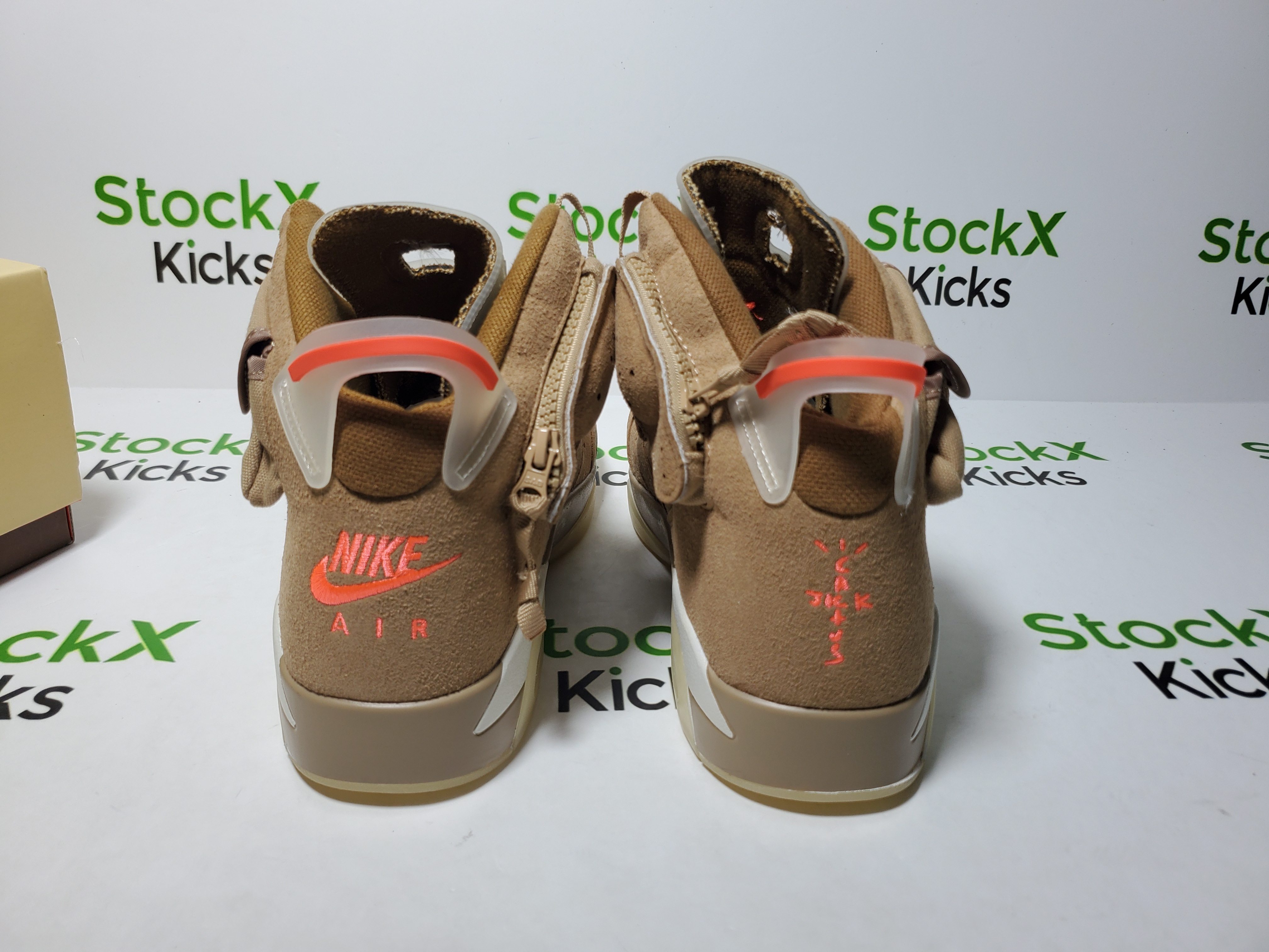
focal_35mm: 26
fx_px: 953
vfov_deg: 53.1
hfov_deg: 67.3
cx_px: 634
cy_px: 476
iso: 50
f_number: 1.5
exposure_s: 1/473
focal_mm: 4.3
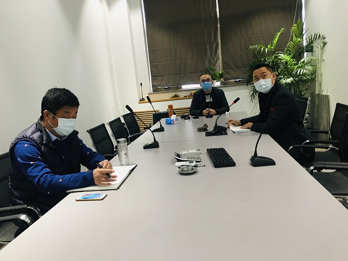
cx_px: 174
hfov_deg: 61.7
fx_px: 292
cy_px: 130
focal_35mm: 29
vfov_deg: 48.2
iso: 125
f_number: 2.2
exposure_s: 1/17
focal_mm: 4.15
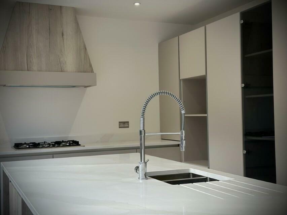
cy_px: 108
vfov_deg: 30.3
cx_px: 144
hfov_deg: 39.7
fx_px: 398
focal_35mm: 48
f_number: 1.78
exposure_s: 1/172
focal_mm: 6.86
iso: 80
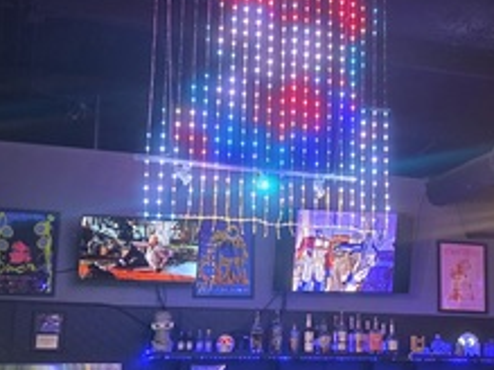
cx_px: 383
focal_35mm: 63
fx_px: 899
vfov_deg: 23.3
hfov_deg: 30.1
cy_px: 187
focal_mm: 6.3
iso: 800
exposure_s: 1/50.3
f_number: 1.7
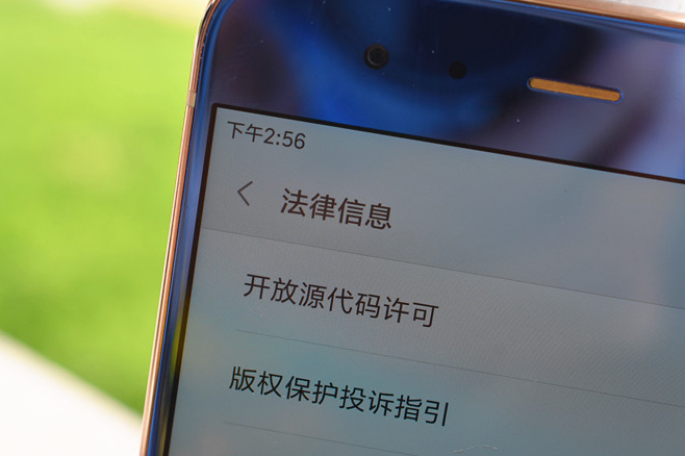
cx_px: 339
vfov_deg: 18.6
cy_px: 207
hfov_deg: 27.7
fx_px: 1388
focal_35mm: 73
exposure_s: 1/250
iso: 640
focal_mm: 40
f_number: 8
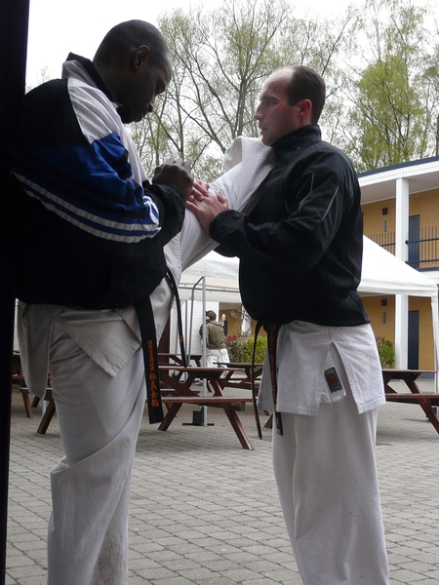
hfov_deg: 32.2
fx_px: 761
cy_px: 292
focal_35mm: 45
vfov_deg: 42.1
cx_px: 220
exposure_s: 1/50
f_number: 2.8
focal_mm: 4.6
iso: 100
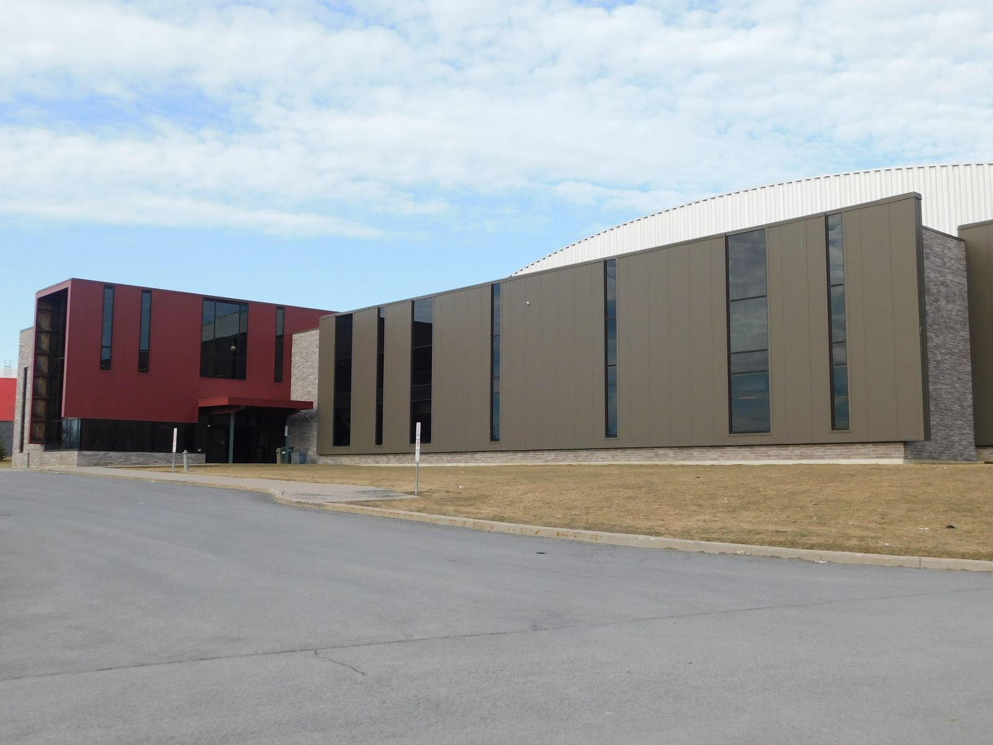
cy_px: 372
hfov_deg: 51.4
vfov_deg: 39.7
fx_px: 1033
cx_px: 496
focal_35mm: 36
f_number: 3.5
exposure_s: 1/640
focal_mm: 6.3
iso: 125
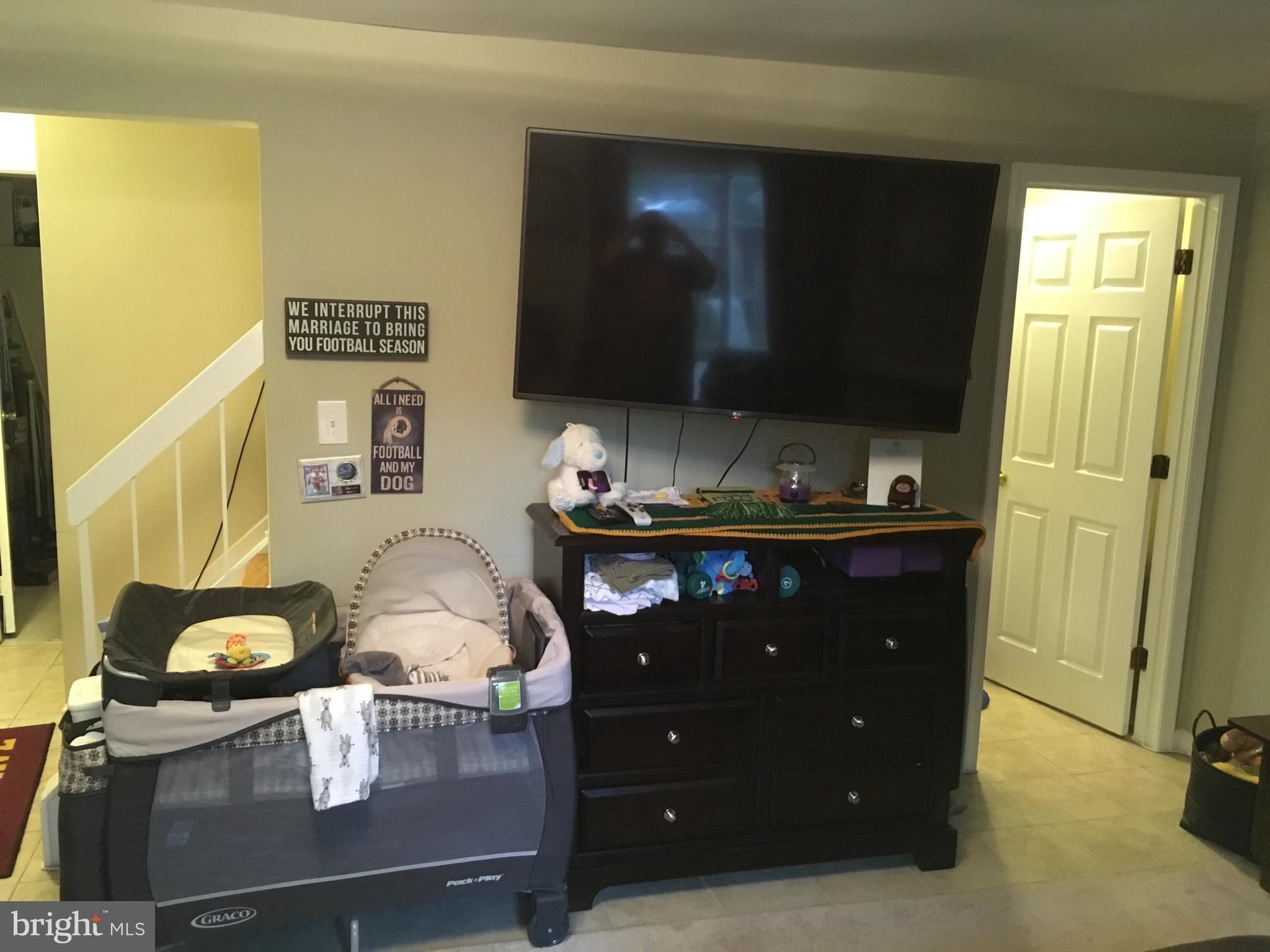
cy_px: 476
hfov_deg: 61.7
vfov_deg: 48.2
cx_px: 635
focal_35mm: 29
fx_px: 1064
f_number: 2.2
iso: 320
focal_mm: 4.15
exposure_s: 1/15
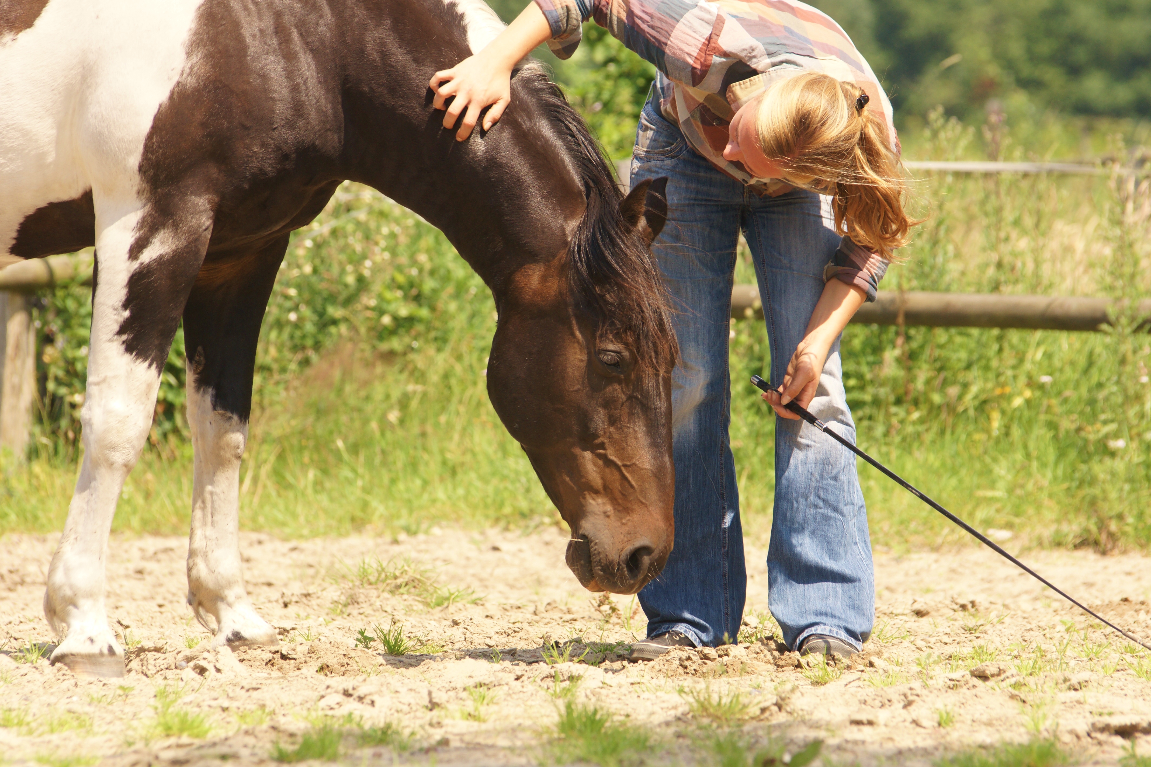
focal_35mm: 300
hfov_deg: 6.9
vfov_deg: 4.6
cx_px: 576
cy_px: 384
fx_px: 9591
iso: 250
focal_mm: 200
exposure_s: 1/400
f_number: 5.6
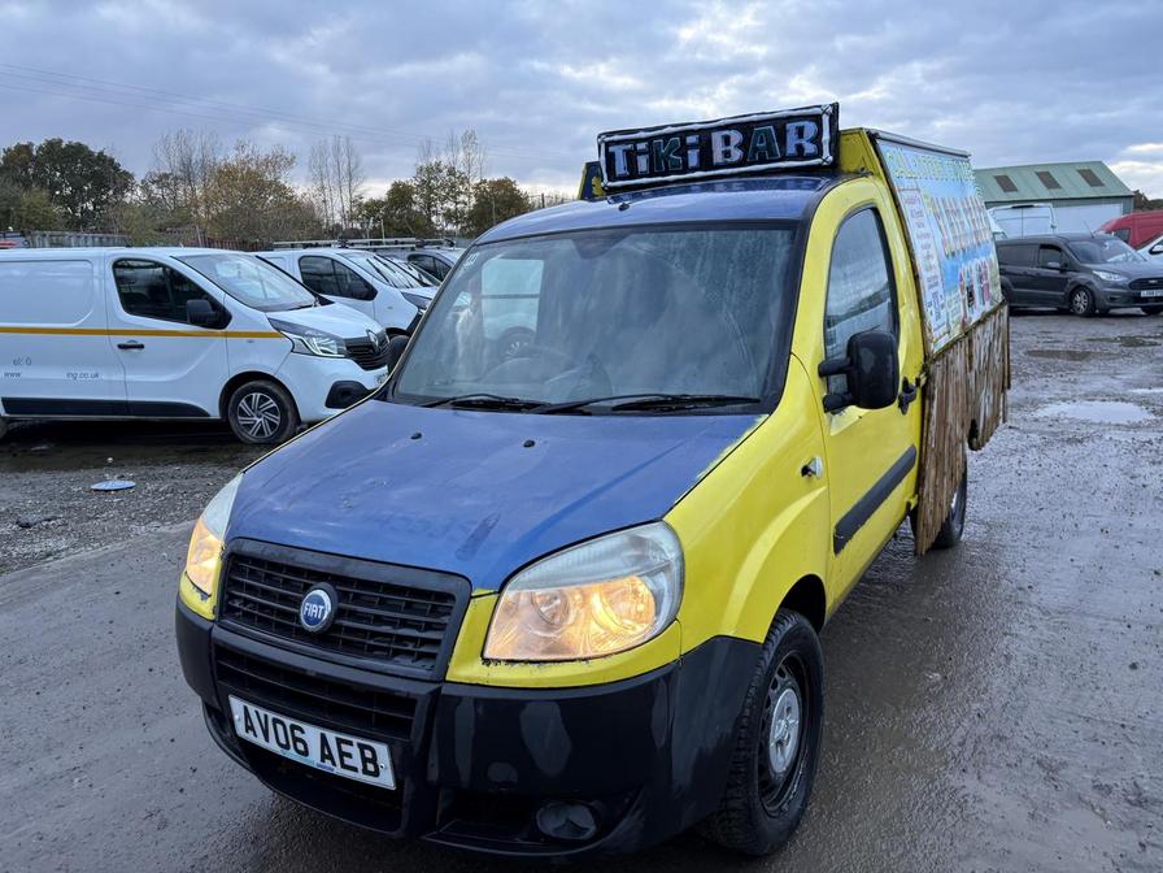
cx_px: 582
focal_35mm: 26
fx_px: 874
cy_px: 436
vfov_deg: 53.1
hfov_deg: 67.3
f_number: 1.6
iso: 50
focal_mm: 5.96
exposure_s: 1/122
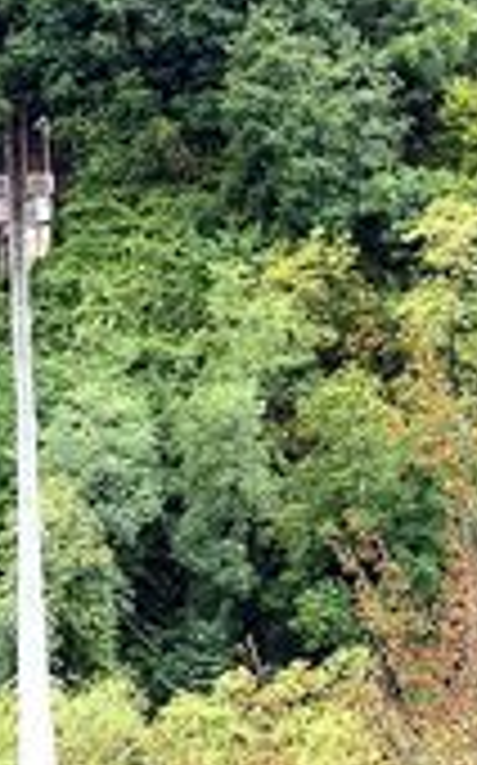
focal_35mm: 173
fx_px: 3604
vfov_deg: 11.4
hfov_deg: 7.6
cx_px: 63
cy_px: 1269
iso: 200
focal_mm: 32
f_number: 8
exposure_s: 1/60
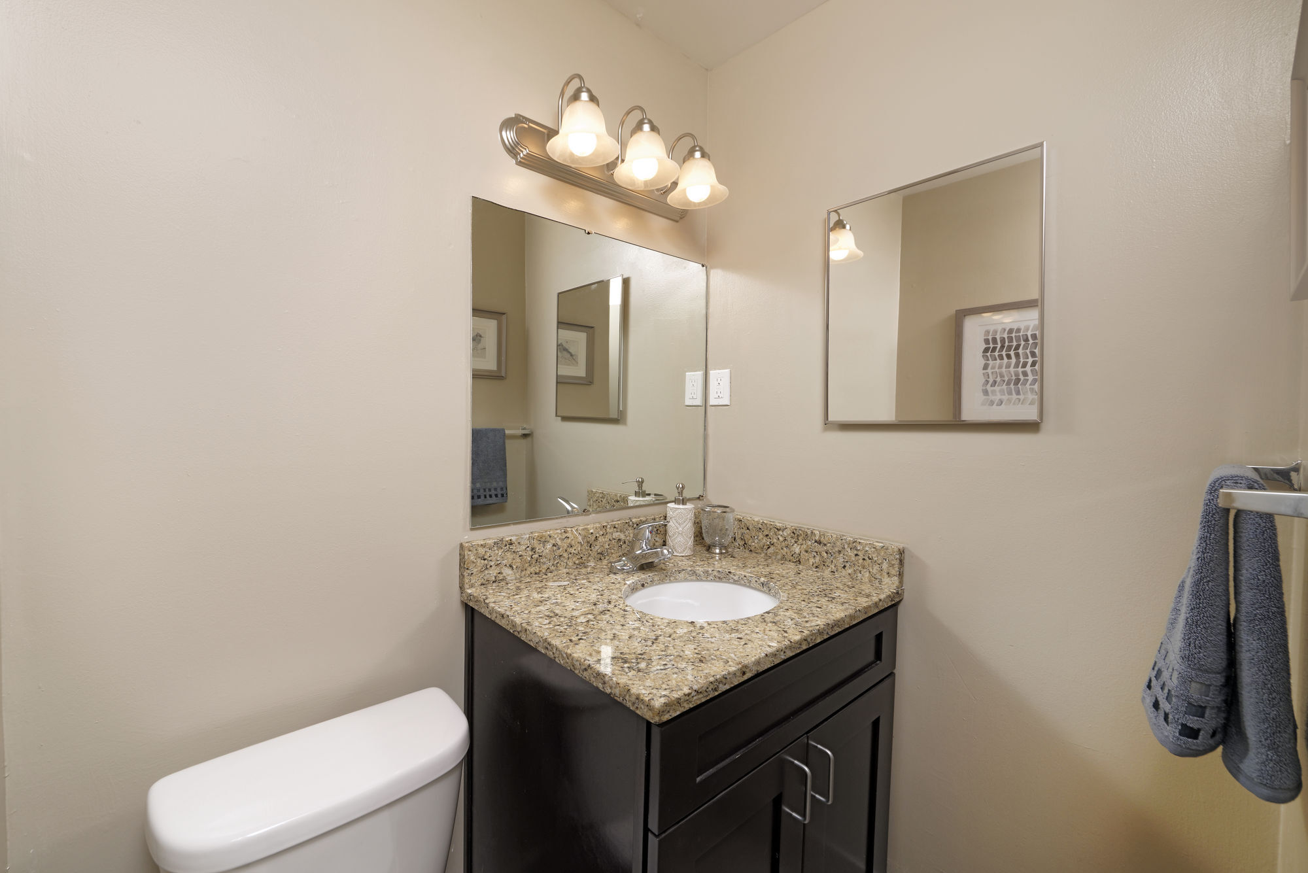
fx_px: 472
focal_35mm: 13
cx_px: 654
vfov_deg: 85.5
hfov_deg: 108.3
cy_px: 436
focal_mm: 13
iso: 200
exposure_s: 1/40
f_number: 13
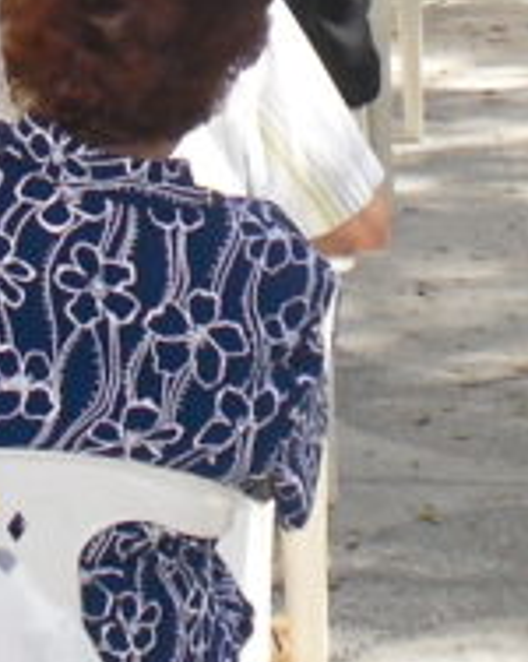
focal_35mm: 533
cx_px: 363
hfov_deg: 2.9
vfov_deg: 3.6
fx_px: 10428
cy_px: -70
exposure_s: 1/250
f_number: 5.6
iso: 200
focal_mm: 18.9
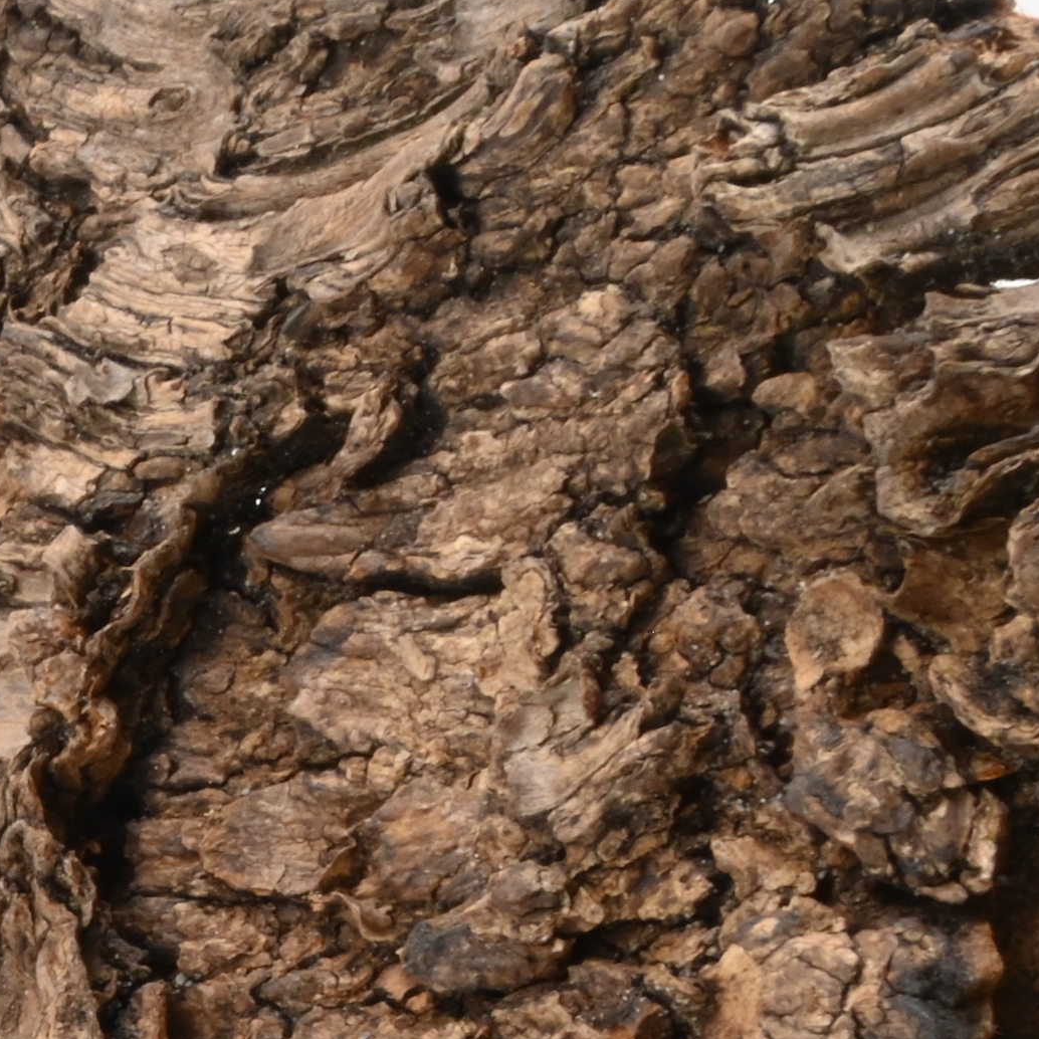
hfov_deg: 14.5
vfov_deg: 16.0
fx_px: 3585
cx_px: -824
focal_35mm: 106
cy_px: 1180
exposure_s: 1/15
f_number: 22
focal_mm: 20.5
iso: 640
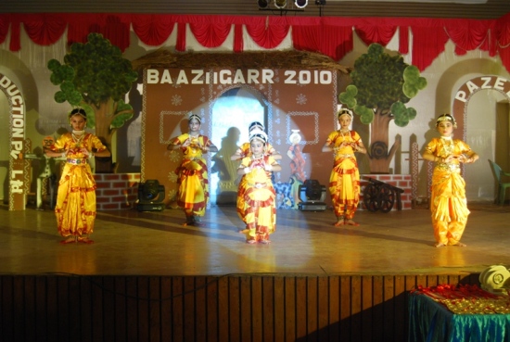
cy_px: 171
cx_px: 255
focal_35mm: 39
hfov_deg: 49.5
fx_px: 554
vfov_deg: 34.3
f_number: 5.6
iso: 800
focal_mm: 26
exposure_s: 1/30
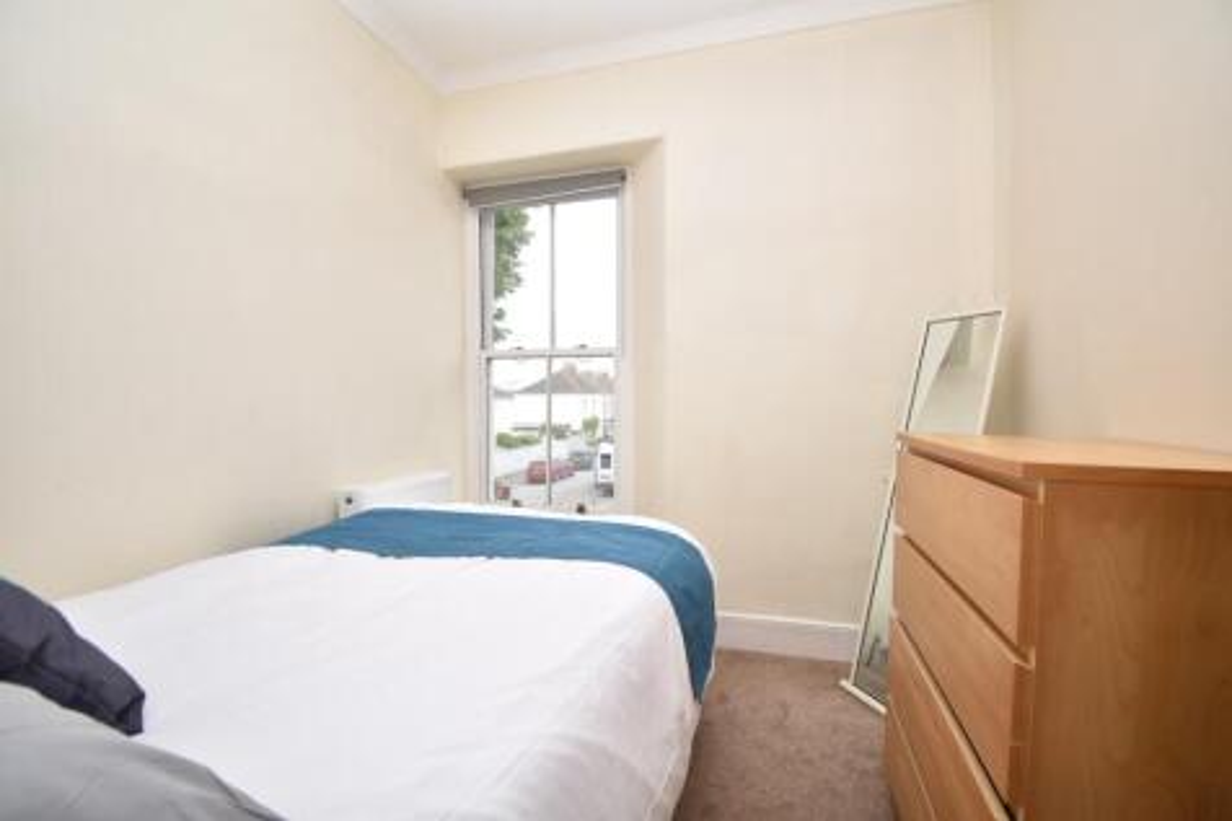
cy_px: 410
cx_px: 616
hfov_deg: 100.4
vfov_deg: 77.3
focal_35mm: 15
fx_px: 513
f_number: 4.5
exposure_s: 1/200
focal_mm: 10
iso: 100
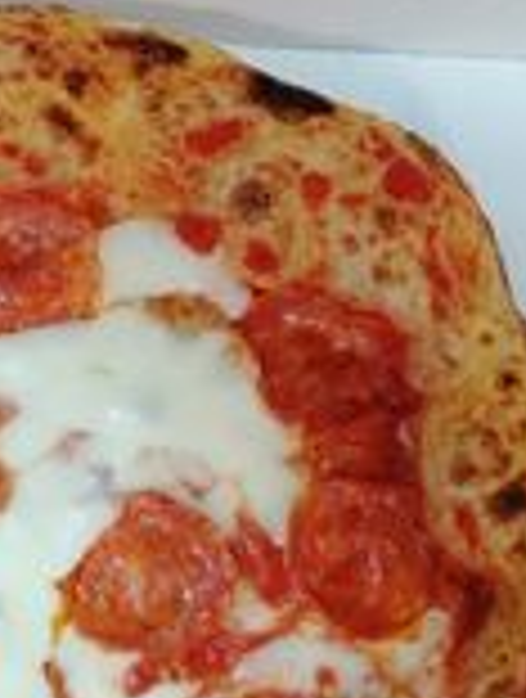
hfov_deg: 19.4
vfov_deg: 25.3
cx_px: -4
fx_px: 1493
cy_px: 648
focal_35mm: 74
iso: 160
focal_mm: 4.75
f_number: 1.8
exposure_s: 1/33.3
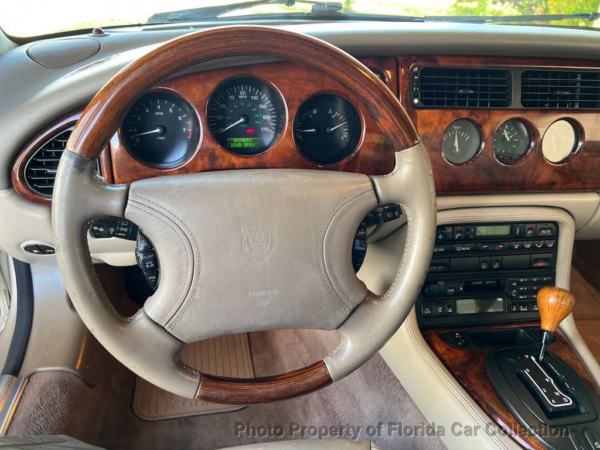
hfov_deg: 67.3
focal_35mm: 26
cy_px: 225
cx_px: 300
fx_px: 451
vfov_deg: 53.1
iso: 125
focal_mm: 5.7
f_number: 1.5
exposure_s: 1/108
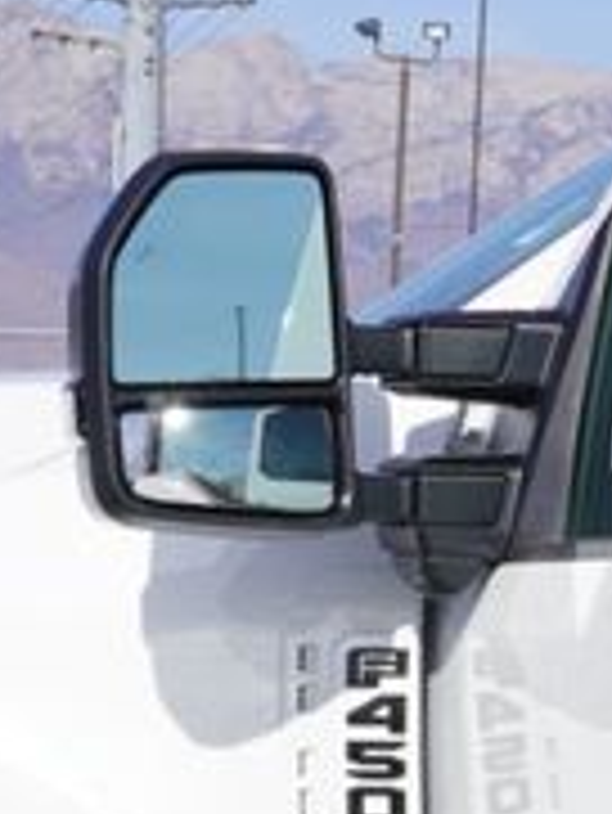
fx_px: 4420
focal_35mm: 188
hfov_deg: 7.8
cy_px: 1016
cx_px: 900
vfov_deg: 10.3
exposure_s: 1/320
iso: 100
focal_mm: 23
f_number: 8
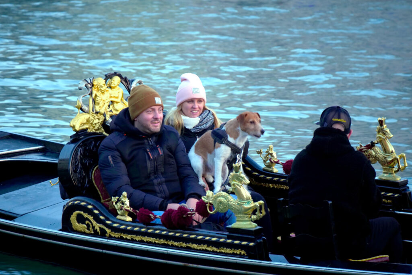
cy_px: 138
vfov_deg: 4.4
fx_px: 3559
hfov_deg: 6.6
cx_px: 206
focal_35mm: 311
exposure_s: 1/40
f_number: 5.6
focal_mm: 150
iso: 500
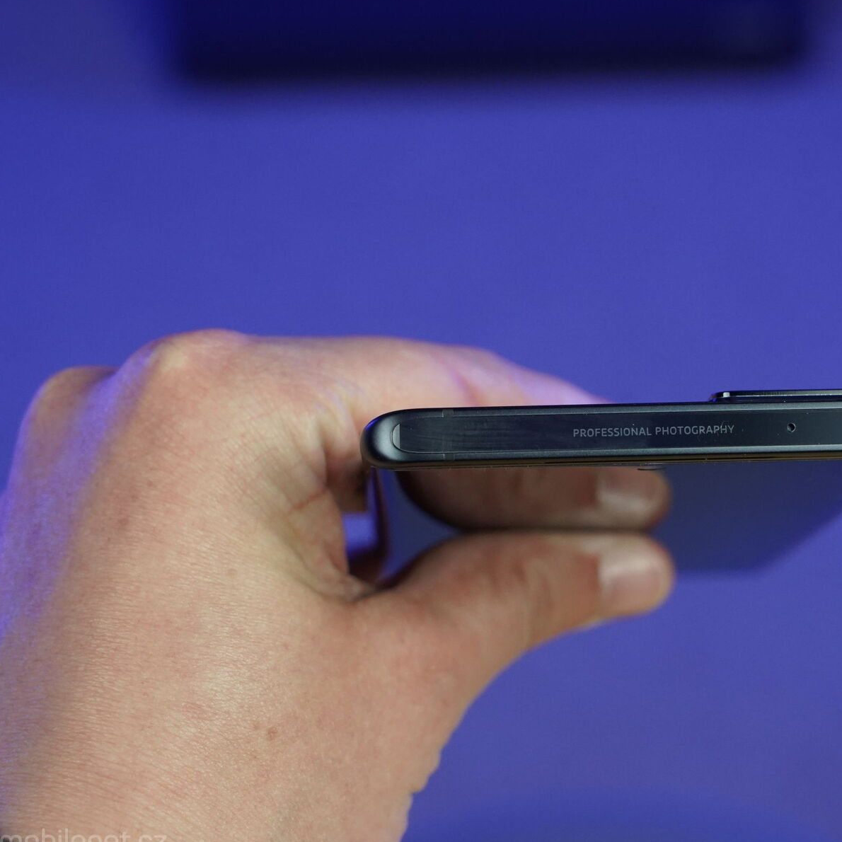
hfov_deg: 18.0
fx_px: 2642
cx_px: 594
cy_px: 432
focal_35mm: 96
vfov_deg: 18.1
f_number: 8
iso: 4000
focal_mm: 70
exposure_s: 1/200
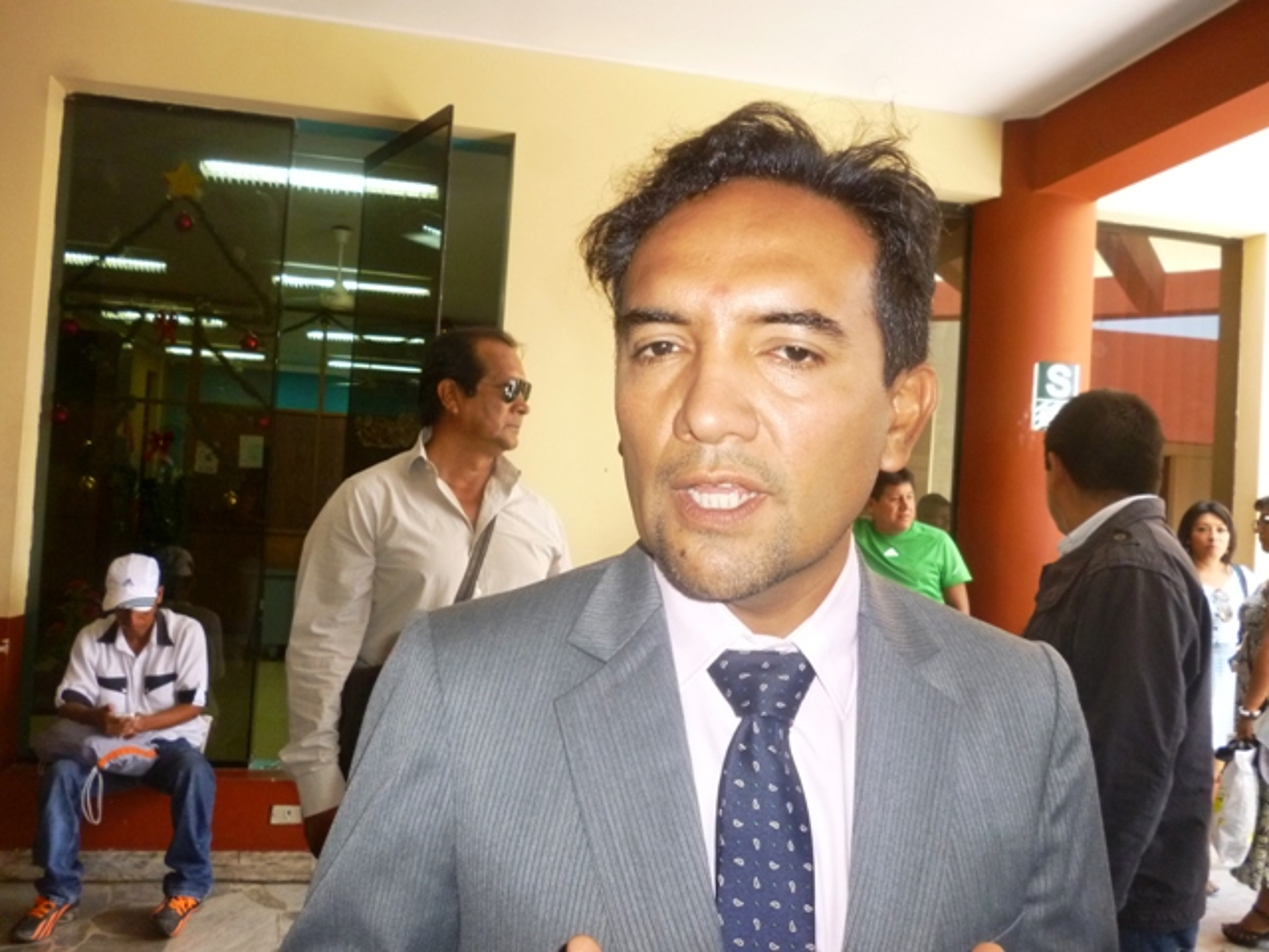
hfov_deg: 63.4
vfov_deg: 49.7
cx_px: 634
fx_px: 1026
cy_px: 476
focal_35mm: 28
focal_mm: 5
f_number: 3.1
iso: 250
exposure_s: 1/60
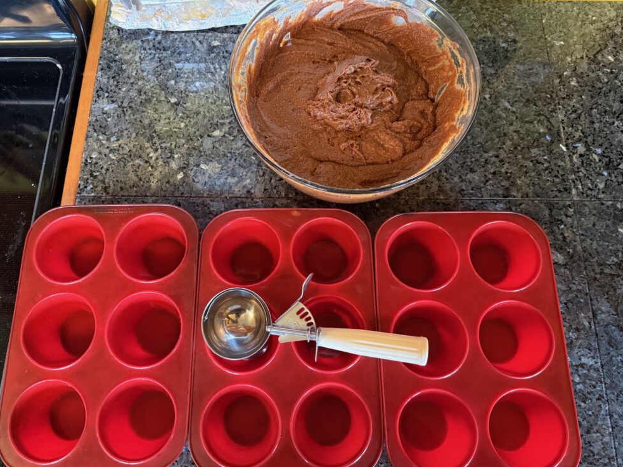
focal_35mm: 25
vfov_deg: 54.9
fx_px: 450
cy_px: 230
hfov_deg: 69.4
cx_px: 305
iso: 1000
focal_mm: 6.76
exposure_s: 1/40
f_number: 1.78
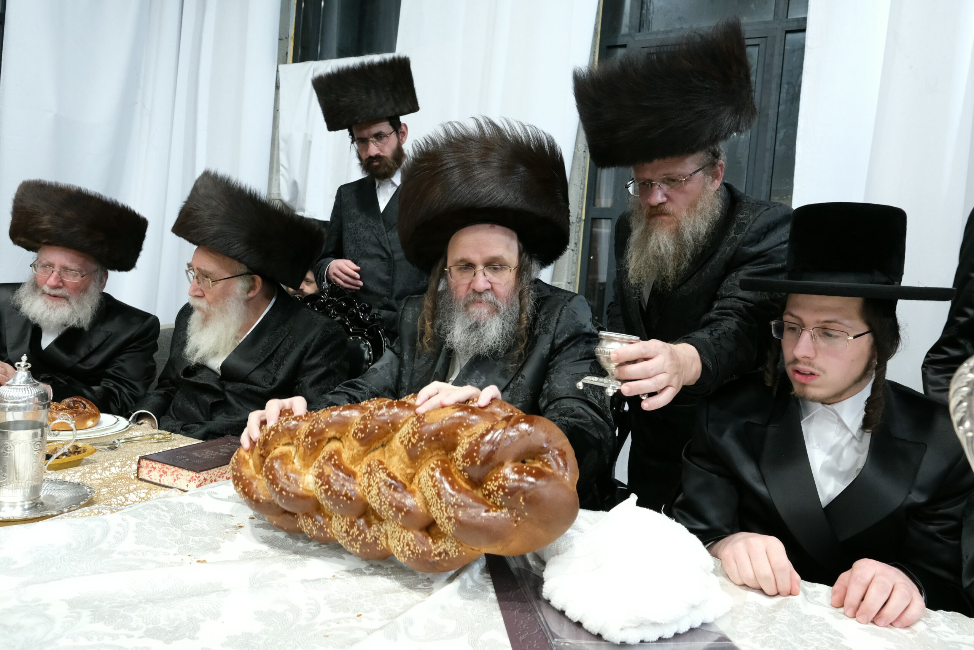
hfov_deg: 73.7
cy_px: 325
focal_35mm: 24
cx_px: 487
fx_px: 649
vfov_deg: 53.1
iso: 4000
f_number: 5.6
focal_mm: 16
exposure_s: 1/160
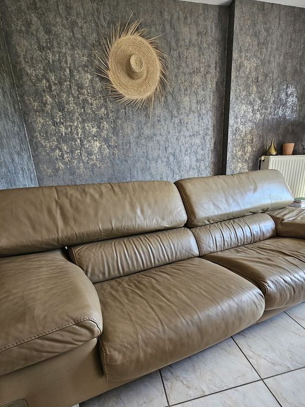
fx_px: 211
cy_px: 244
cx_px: 171
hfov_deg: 71.4
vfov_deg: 86.7
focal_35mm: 18
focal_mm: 2.2
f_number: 2.2
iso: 125
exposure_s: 1/50
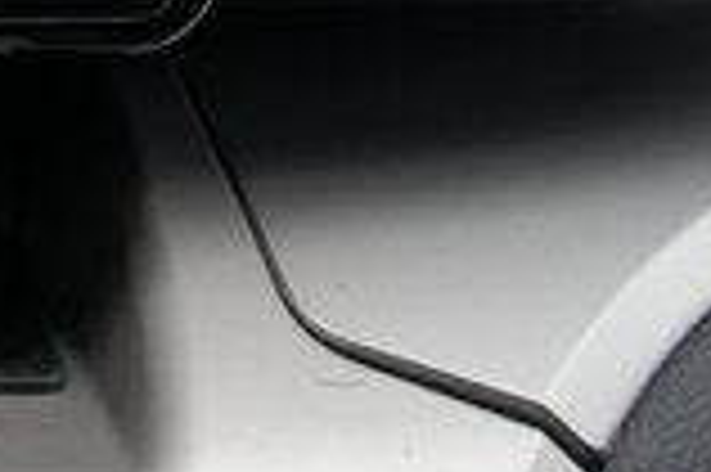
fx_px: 3354
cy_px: -375
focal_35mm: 170
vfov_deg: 7.8
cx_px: -608
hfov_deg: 11.2
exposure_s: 1/60
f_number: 4
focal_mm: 42
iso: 160
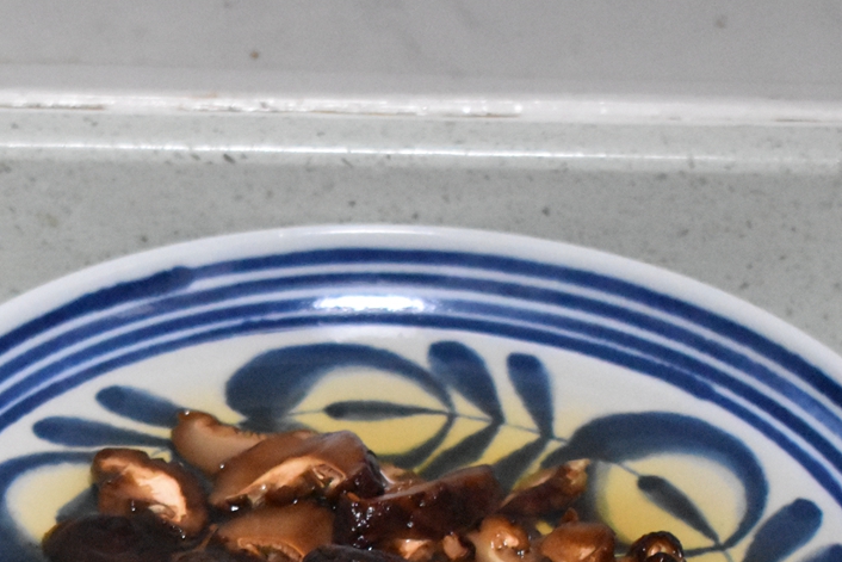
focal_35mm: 153
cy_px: 705
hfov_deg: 13.2
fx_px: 3579
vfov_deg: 8.9
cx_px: -5
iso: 7200
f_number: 5
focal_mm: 40
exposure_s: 1/60
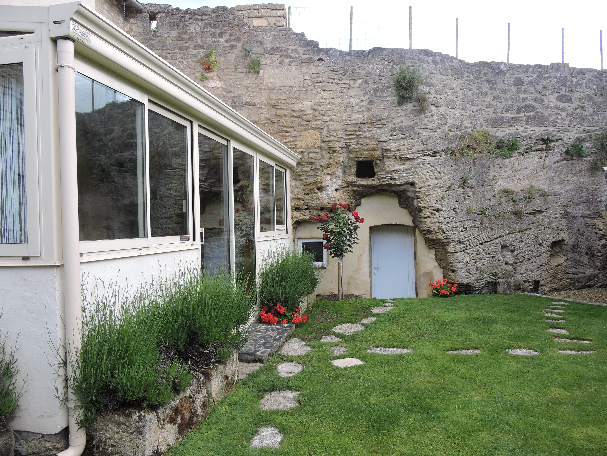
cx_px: 304
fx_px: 421
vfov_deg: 56.8
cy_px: 228
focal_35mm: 24
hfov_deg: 71.6
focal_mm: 4.3
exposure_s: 1/250
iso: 100
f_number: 3.3
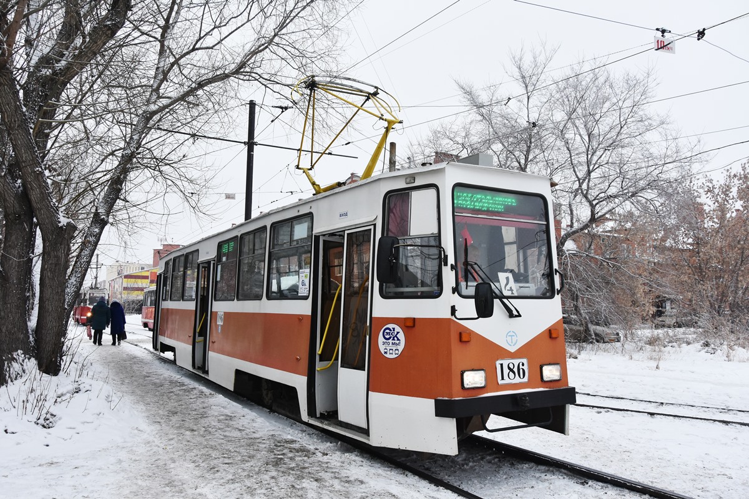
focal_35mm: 27
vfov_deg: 47.9
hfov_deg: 67.4
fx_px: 562
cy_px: 250
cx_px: 374
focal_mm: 18
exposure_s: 1/500
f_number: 8
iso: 800
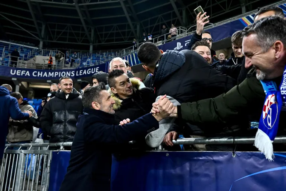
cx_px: 143
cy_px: 96
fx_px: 191
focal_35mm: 24
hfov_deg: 73.7
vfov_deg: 53.2
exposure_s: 1/800
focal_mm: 24
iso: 4000
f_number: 4
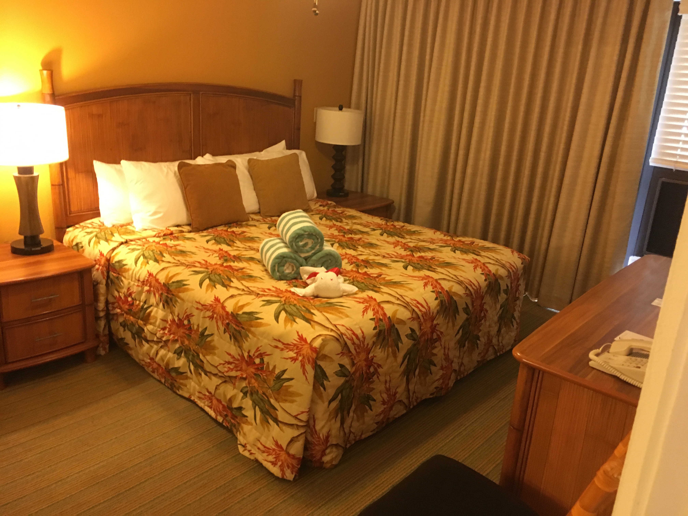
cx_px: 344
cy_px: 258
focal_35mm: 29
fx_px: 576
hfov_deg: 61.7
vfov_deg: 48.2
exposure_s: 1/15
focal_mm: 4.15
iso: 200
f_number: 2.2
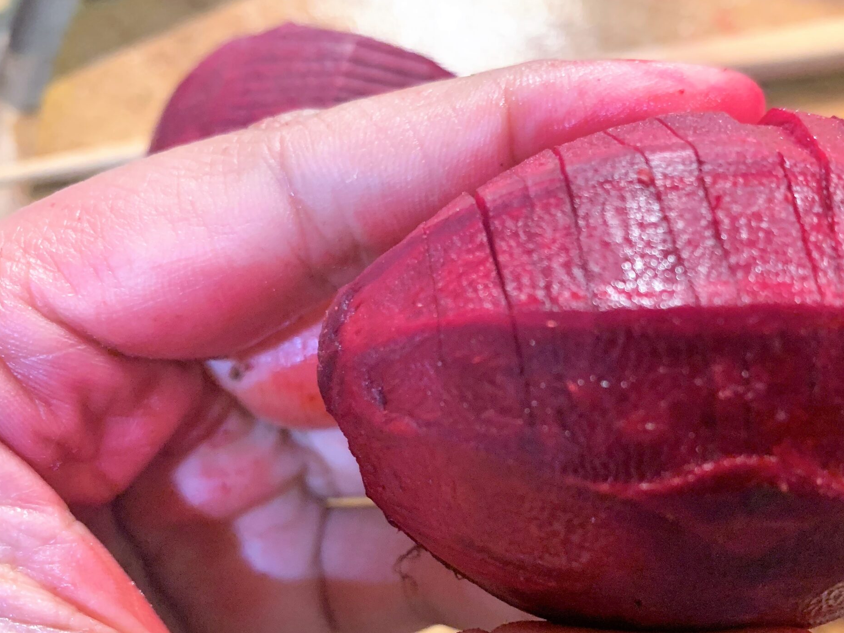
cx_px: 524
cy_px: 363
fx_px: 878
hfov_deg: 50.9
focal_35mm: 36
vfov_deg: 39.6
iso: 320
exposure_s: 1/33
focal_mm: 4.25
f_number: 1.8
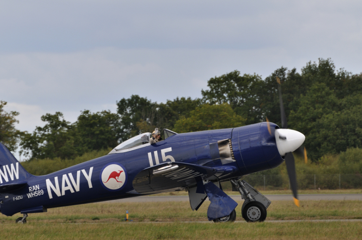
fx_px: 5503
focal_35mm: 548
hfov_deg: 3.8
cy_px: 102
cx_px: 152
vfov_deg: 2.5
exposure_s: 1/200
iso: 200
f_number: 7.1
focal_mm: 300
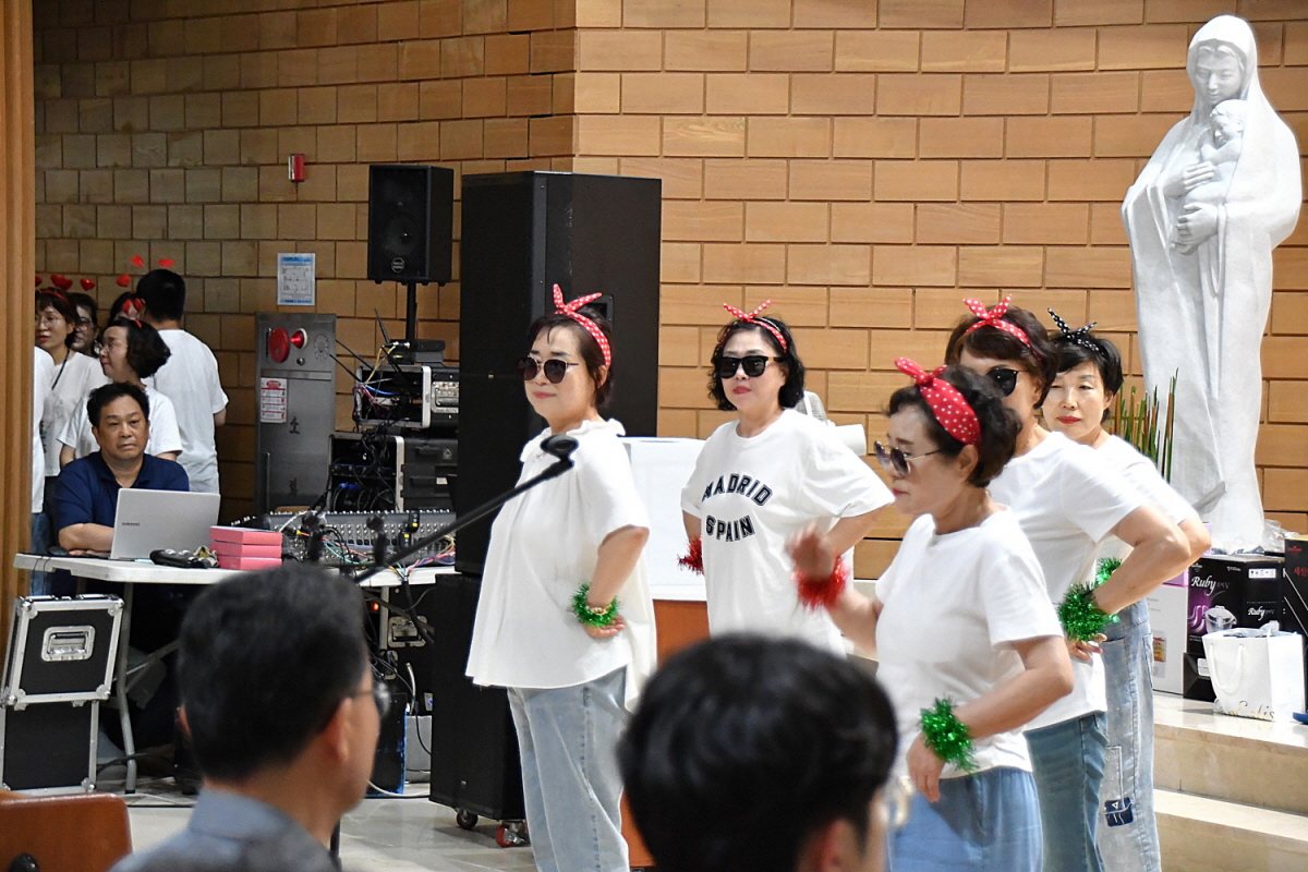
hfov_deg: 18.3
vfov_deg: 12.2
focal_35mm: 112
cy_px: 436
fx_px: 4069
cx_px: 654
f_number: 5.3
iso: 4500
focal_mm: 75
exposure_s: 1/60.2
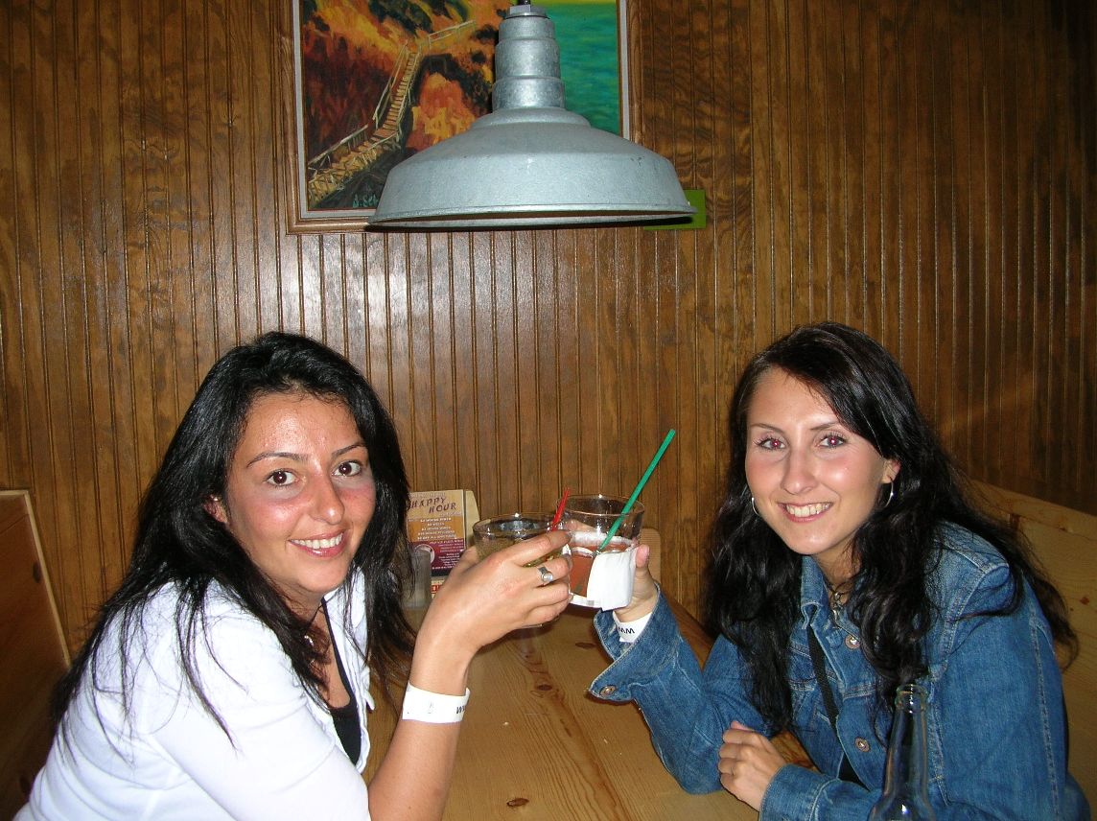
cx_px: 548
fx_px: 1108
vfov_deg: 40.6
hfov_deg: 52.7
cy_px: 410
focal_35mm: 35
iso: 50
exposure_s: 1/60.1
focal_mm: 5.8
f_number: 2.8
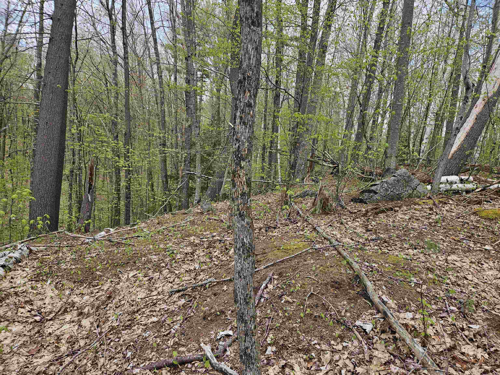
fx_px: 332
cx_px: 250
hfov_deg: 73.9
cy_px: 188
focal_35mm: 23
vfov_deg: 58.9
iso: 32
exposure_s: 1/352
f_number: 1.8
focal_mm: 5.4
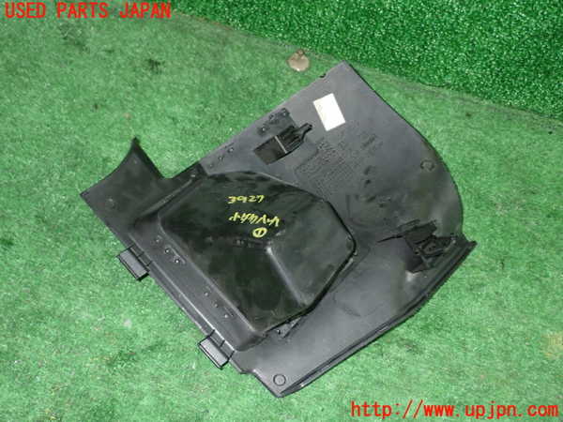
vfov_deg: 35.1
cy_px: 211
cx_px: 282
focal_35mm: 41
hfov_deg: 45.8
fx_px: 667
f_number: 8
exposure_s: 1/40
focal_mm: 7.31
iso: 800
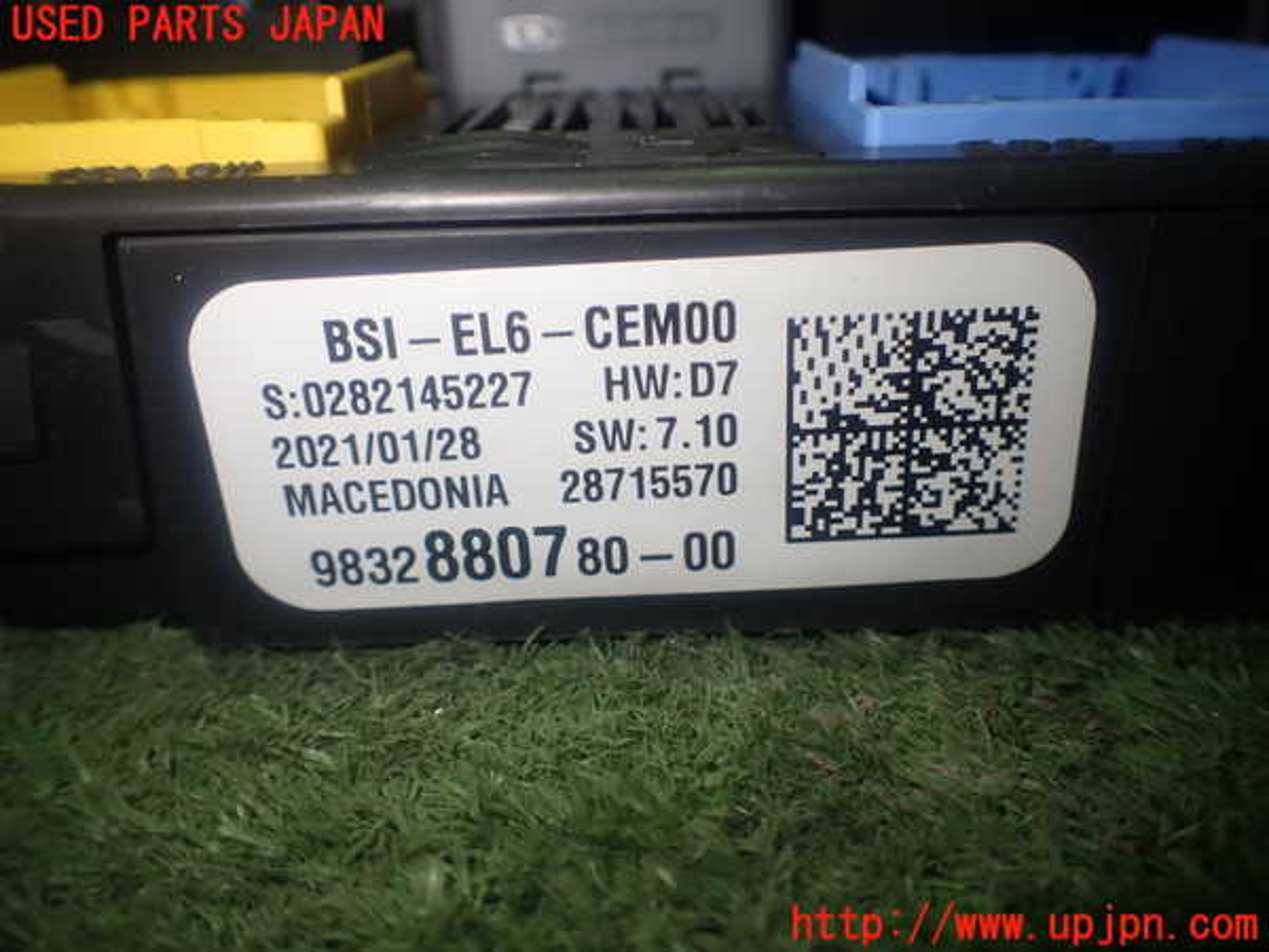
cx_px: 634
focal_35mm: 28
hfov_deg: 63.4
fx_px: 1026
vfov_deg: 49.7
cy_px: 476
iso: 100
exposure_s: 1/80
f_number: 2.2
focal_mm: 5.05
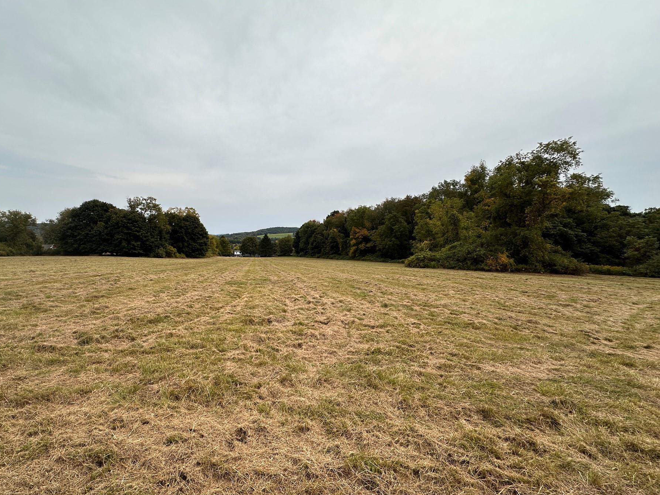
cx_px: 289
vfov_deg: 78.1
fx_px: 305
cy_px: 256
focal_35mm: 16
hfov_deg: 94.0
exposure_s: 1/2132
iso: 50
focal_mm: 2.22
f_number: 2.2
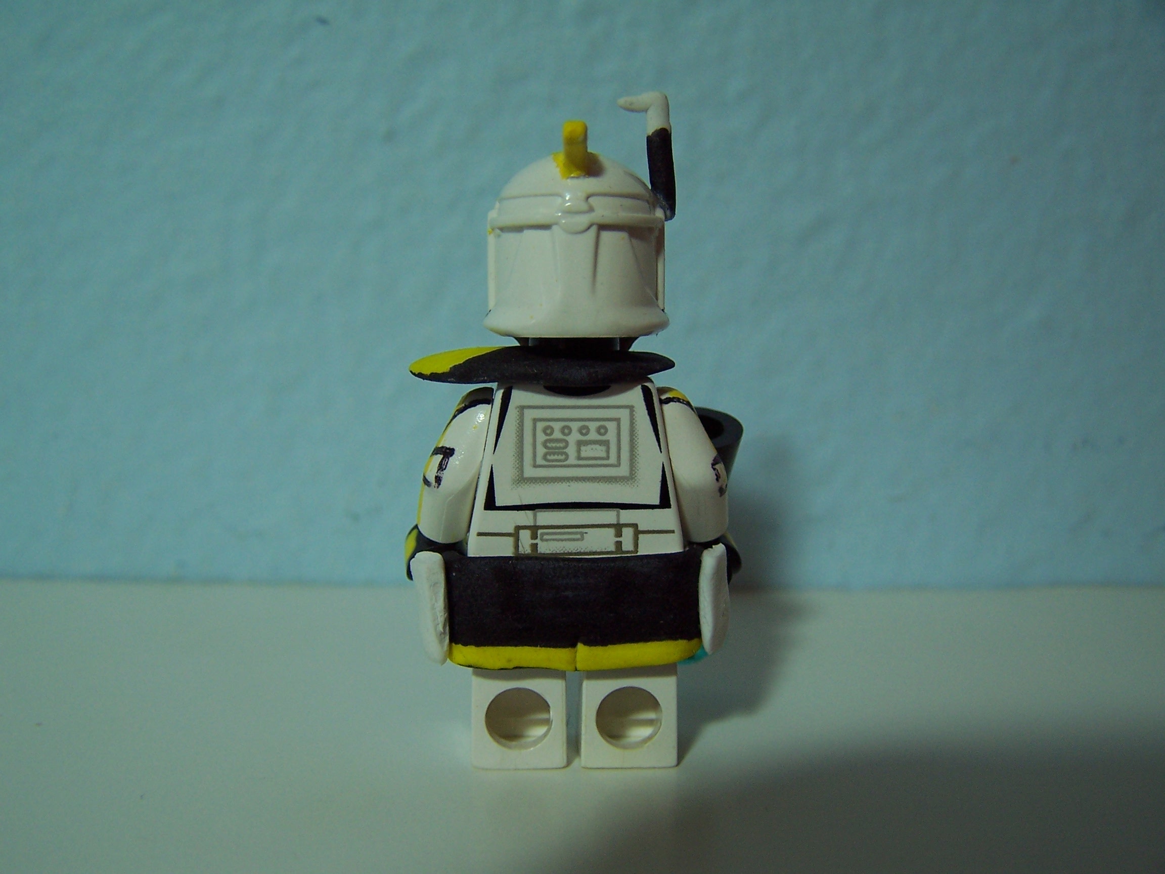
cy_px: 437
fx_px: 1279
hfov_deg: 49.0
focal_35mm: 38
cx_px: 582
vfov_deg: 37.7
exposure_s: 1/30
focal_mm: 6.3
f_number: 2.8
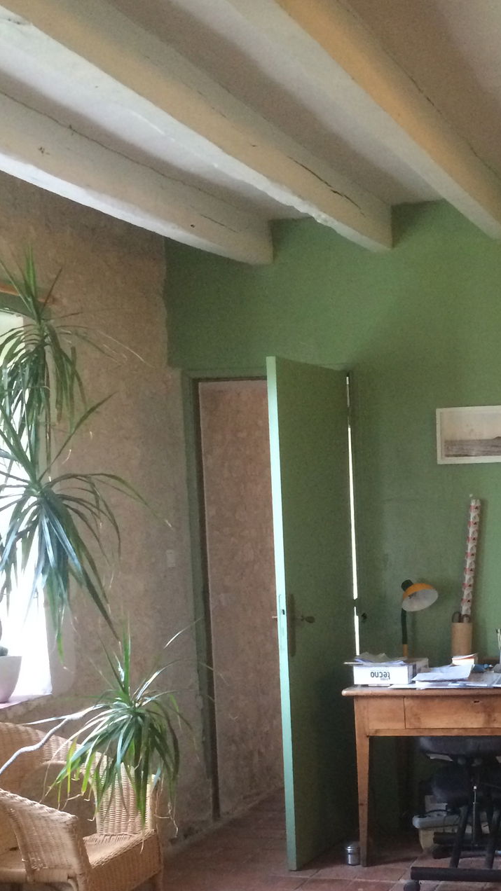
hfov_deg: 22.2
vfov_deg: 38.4
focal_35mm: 53
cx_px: 425
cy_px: 641
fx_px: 1252
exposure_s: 1/25
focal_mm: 4.15
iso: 250
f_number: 2.2
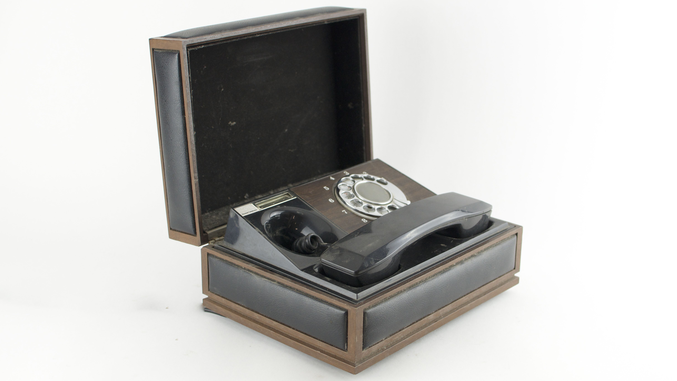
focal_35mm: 56
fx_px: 997
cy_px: 199
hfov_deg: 37.5
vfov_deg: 21.6
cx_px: 341
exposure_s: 1/125
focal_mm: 35
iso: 640
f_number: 4
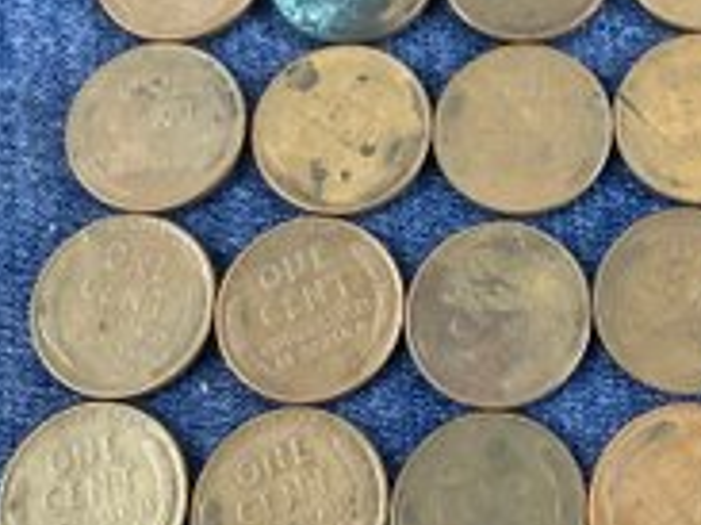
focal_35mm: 58
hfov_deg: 31.8
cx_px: 615
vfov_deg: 25.0
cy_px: 159
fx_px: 1174
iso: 200
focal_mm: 3.3
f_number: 2.4
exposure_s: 1/50
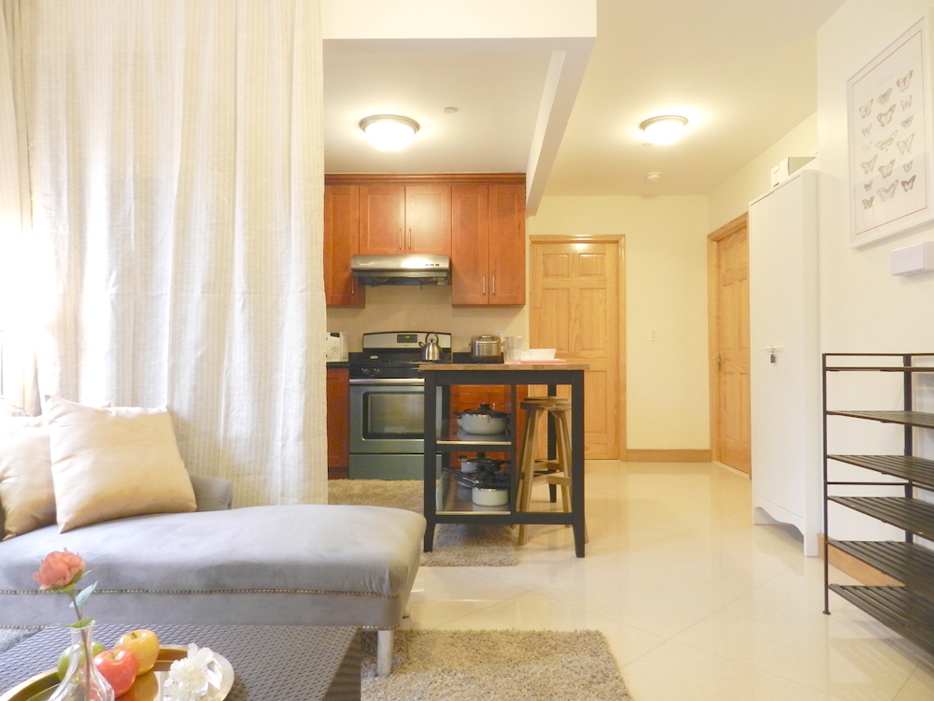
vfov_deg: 58.9
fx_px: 621
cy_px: 350
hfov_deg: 73.9
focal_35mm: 23
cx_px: 467
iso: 400
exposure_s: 1/20
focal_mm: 4
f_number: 3.4
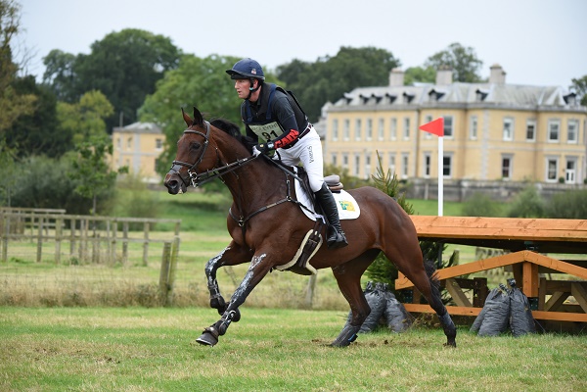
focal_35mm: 150
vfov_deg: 9.1
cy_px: 196
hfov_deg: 13.7
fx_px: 2446
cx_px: 294
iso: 1000
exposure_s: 1/1000
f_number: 5
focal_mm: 150
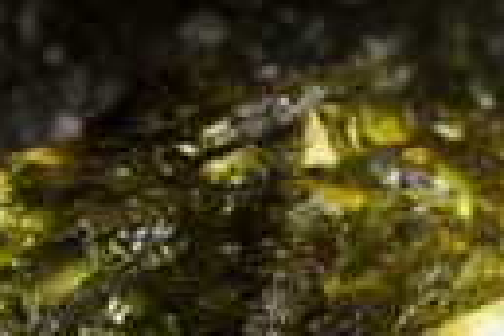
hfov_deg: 12.5
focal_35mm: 164
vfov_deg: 8.2
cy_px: 541
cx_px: 324
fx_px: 2296
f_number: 4
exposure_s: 1/60
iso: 1600
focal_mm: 22
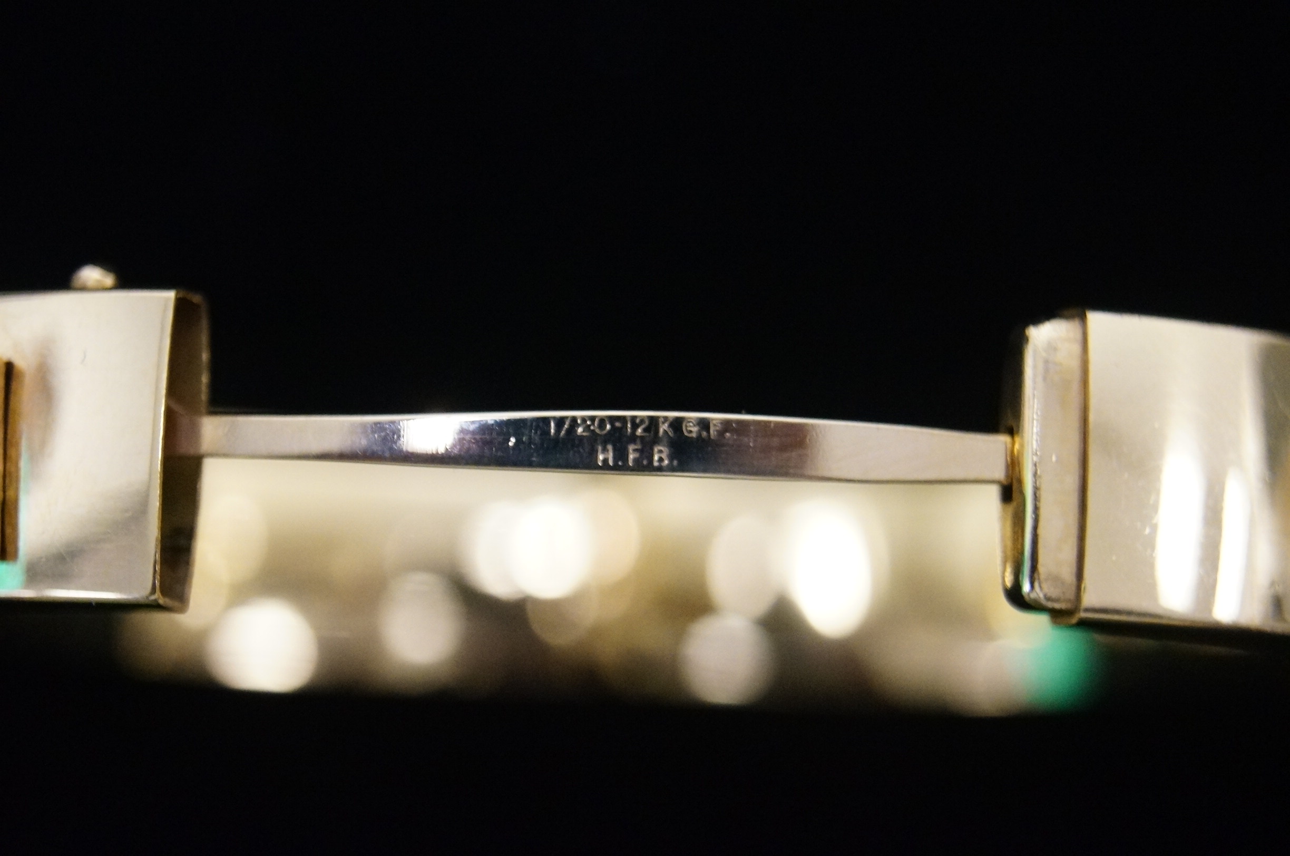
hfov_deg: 24.7
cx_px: 645
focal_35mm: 82
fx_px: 2952
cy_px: 428
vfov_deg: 16.5
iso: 3200
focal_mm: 55
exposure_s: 1/40
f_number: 5.6
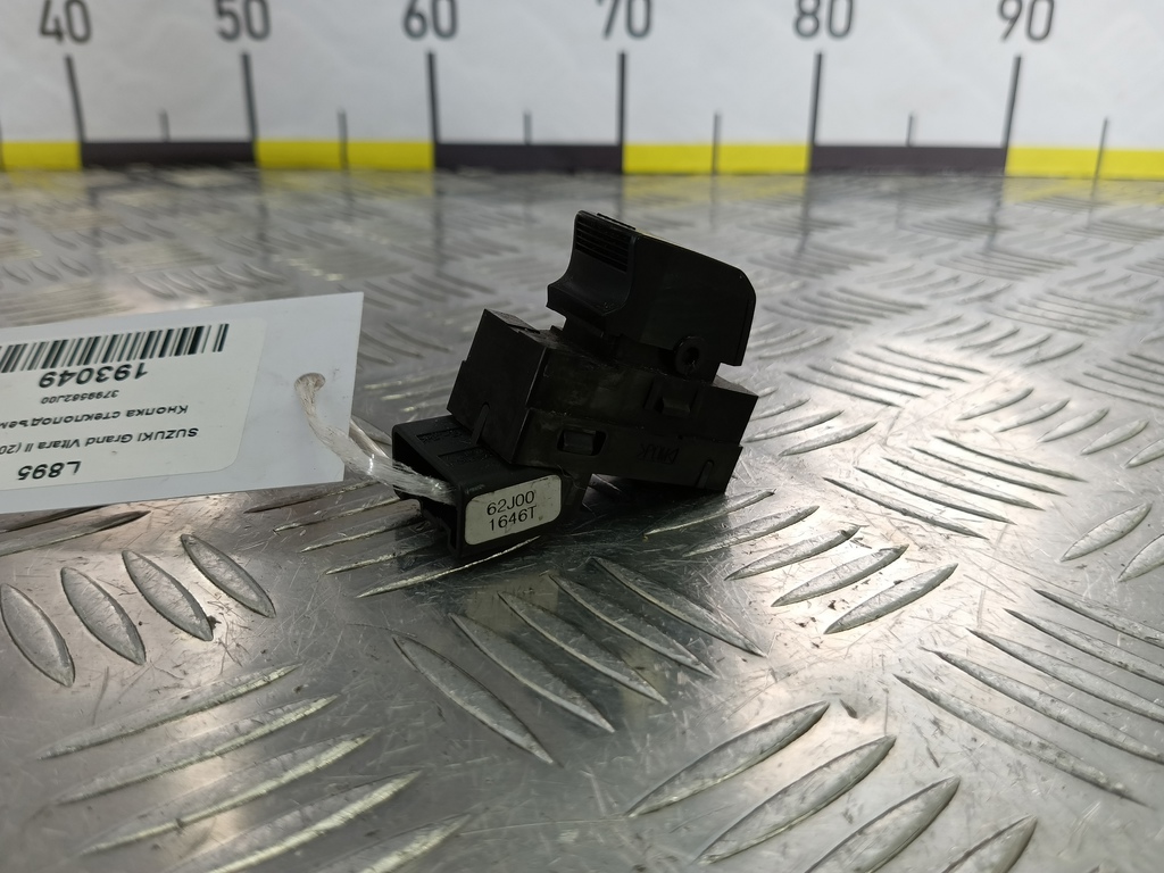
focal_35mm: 23
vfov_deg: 58.9
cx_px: 582
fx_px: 773
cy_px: 436
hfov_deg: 73.9
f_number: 1.6
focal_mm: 4.11
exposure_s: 1/100
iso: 87
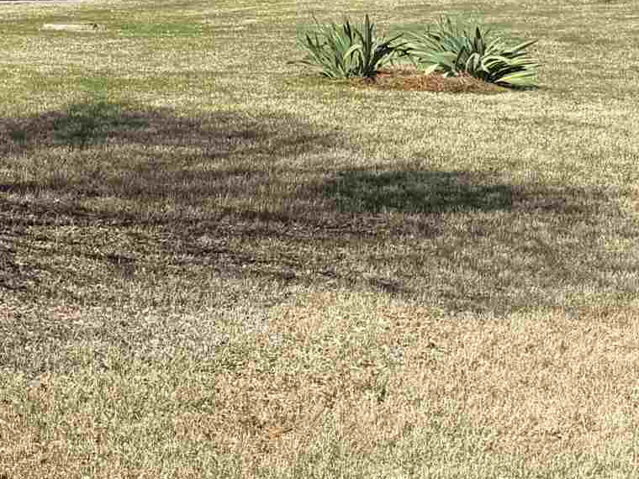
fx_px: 1791
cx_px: -592
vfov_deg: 14.9
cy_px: -30
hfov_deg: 16.2
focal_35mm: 97
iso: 80
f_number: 1.78
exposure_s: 1/3584
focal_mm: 6.76
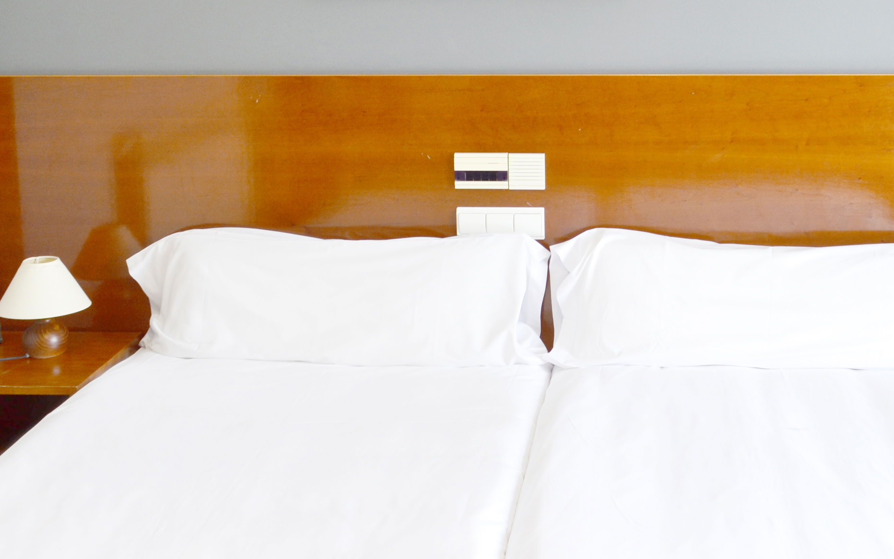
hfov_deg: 41.5
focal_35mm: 48
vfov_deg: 26.5
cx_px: 572
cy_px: 139
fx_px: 1169
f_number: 7.1
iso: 400
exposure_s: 1/25
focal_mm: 18
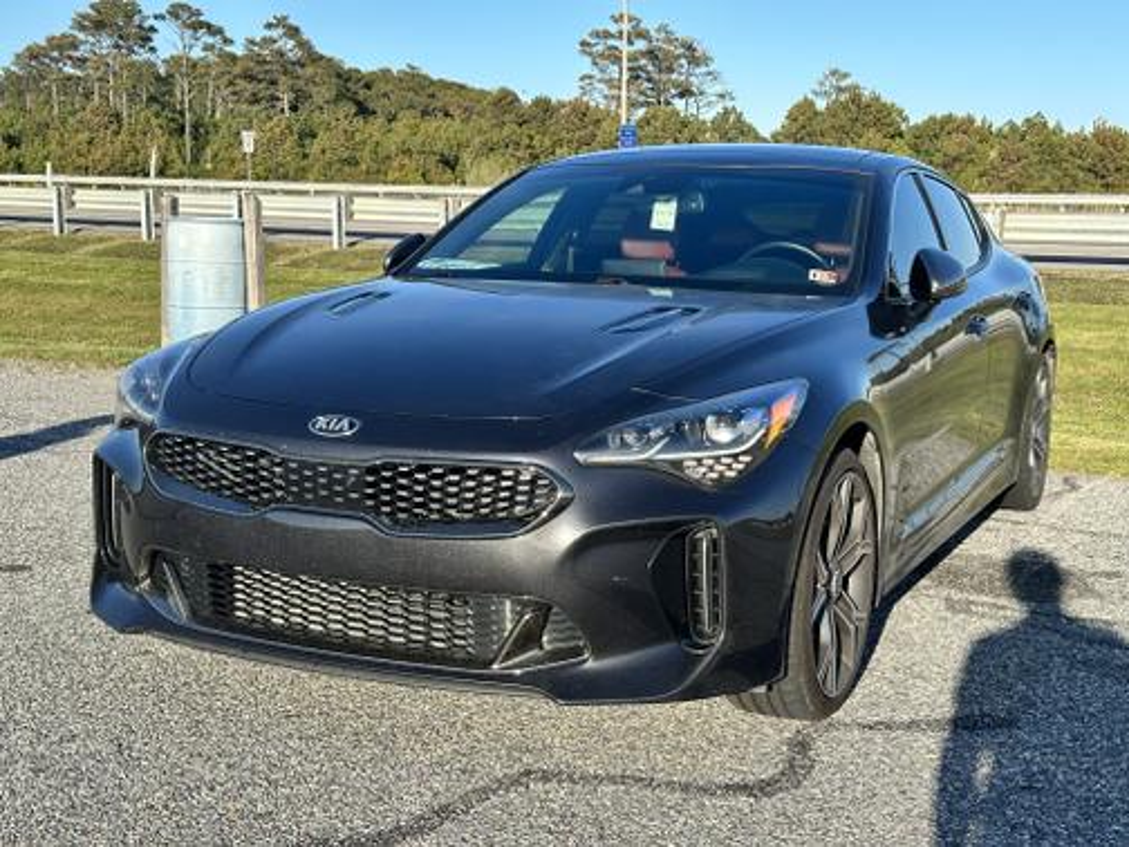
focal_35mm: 48
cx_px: 564
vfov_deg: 30.3
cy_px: 424
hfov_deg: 39.7
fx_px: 1566
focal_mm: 6.86
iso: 64
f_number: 1.78
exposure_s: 1/2114
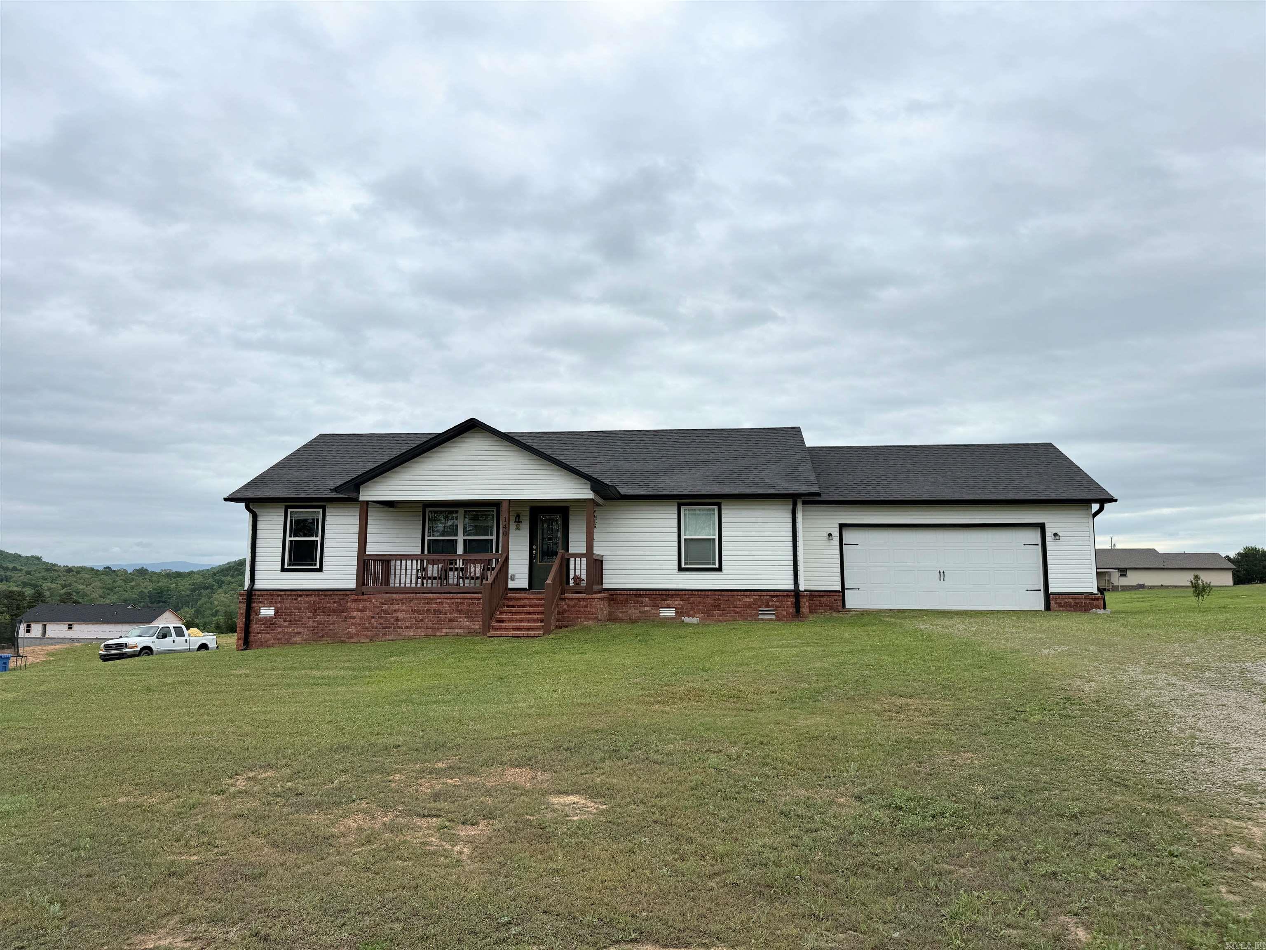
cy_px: 475
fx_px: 878
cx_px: 633
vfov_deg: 56.8
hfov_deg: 71.6
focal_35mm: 24
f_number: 1.78
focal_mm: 6.76
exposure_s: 1/5714
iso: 80
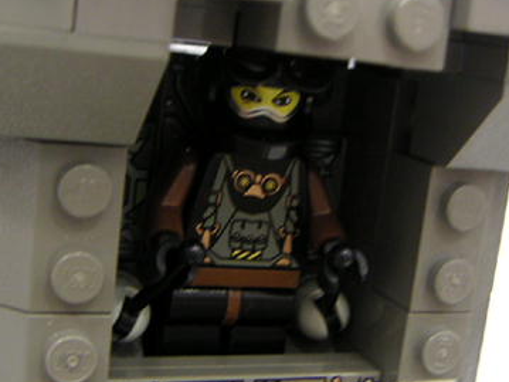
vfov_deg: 22.2
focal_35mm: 66
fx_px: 970
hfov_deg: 29.4
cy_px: 206
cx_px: 272
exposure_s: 1/6
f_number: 2.8
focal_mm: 5.7
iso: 100
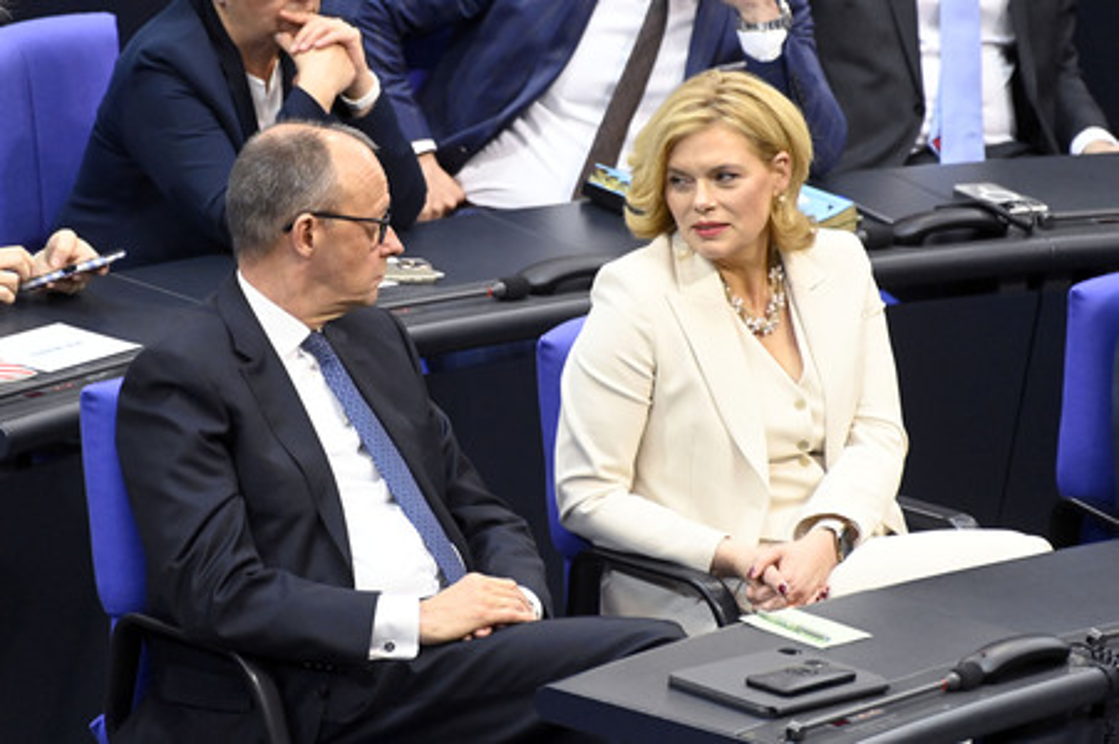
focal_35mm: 500
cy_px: 372
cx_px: 560
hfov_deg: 4.1
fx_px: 15530
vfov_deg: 2.7
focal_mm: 500
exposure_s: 1/400
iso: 10000
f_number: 5.6
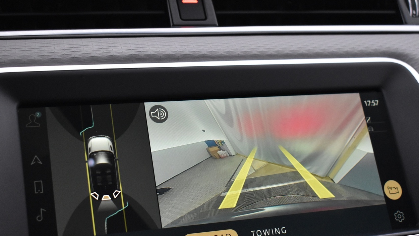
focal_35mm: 57
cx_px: 206
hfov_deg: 36.6
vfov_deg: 21.0
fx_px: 633
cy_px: 158
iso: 3200
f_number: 4.2
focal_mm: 28
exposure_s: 1/40
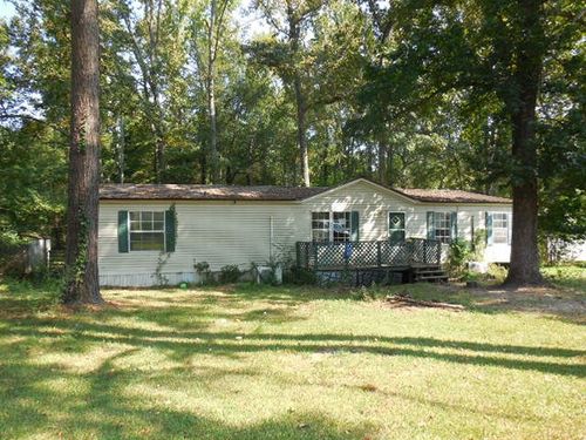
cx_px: 293
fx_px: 423
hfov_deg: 69.4
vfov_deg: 54.9
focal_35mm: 25
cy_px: 220
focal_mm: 4.5
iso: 125
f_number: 3.1
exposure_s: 1/320
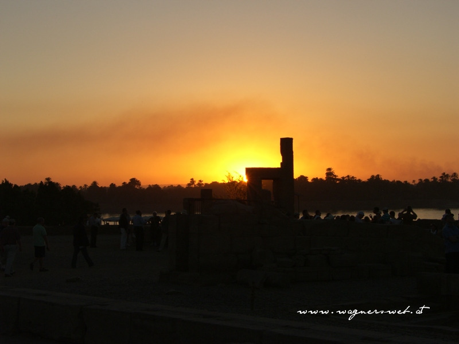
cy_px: 172
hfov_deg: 24.4
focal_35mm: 80
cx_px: 230
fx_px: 1061
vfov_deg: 18.4
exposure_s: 1/400
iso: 50
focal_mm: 20.7
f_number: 5.6
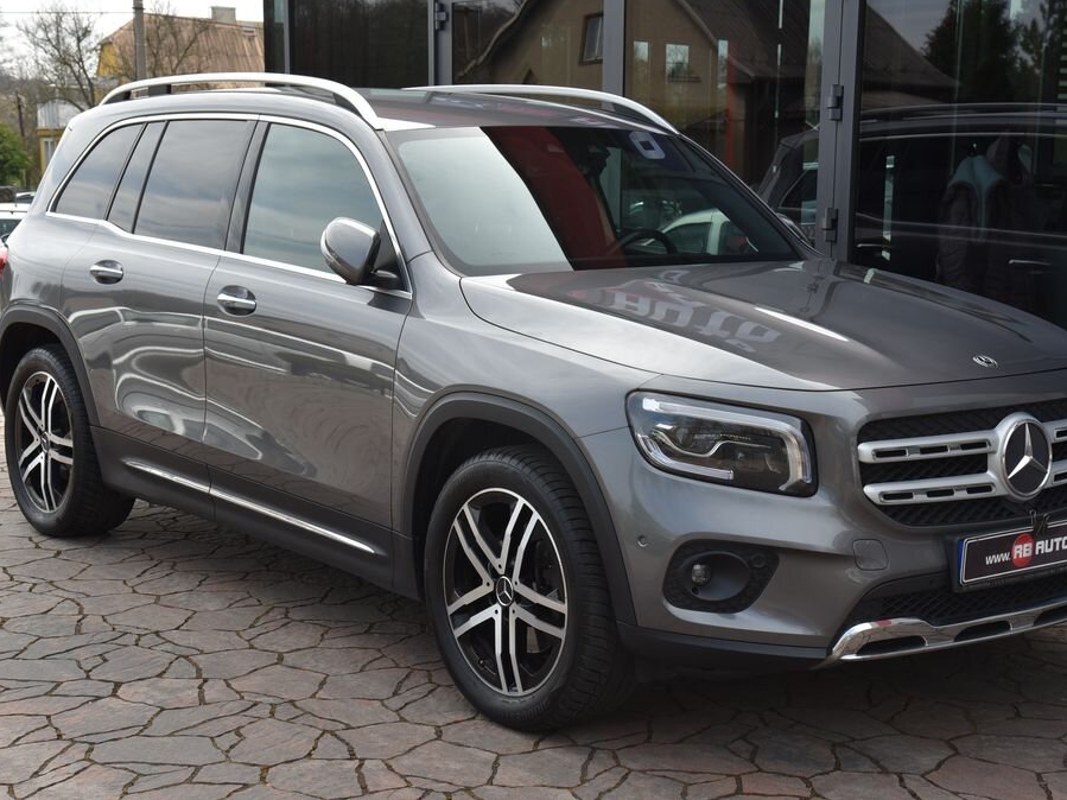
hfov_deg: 33.8
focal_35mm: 57
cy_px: 395
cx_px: 578
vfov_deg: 25.7
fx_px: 1757
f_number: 9
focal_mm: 52
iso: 500
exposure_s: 1/320
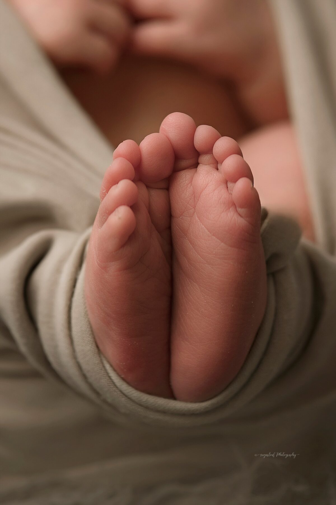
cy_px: 252
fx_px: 1472
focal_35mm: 105
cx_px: 168
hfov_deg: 13.0
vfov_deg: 19.5
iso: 200
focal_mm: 105
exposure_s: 1/200
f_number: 4.5
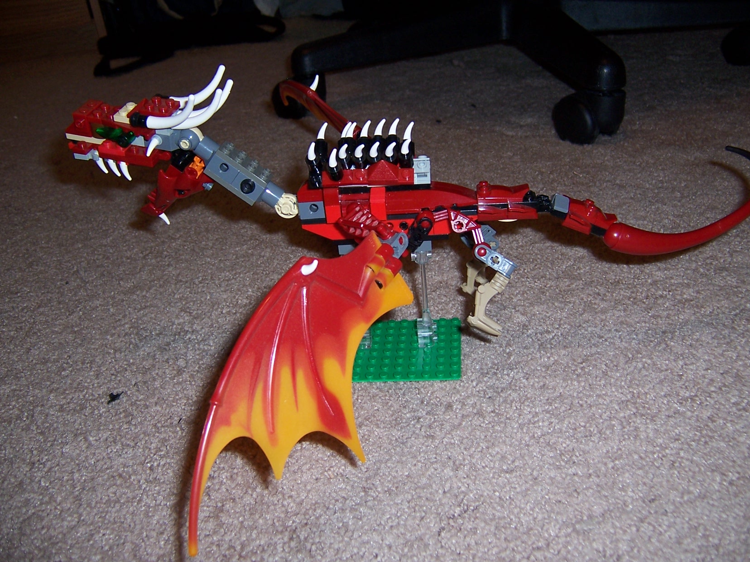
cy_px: 281
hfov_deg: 55.4
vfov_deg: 42.9
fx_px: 715
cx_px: 375
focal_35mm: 33
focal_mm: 5.5
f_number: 2.8
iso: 80
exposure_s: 1/60
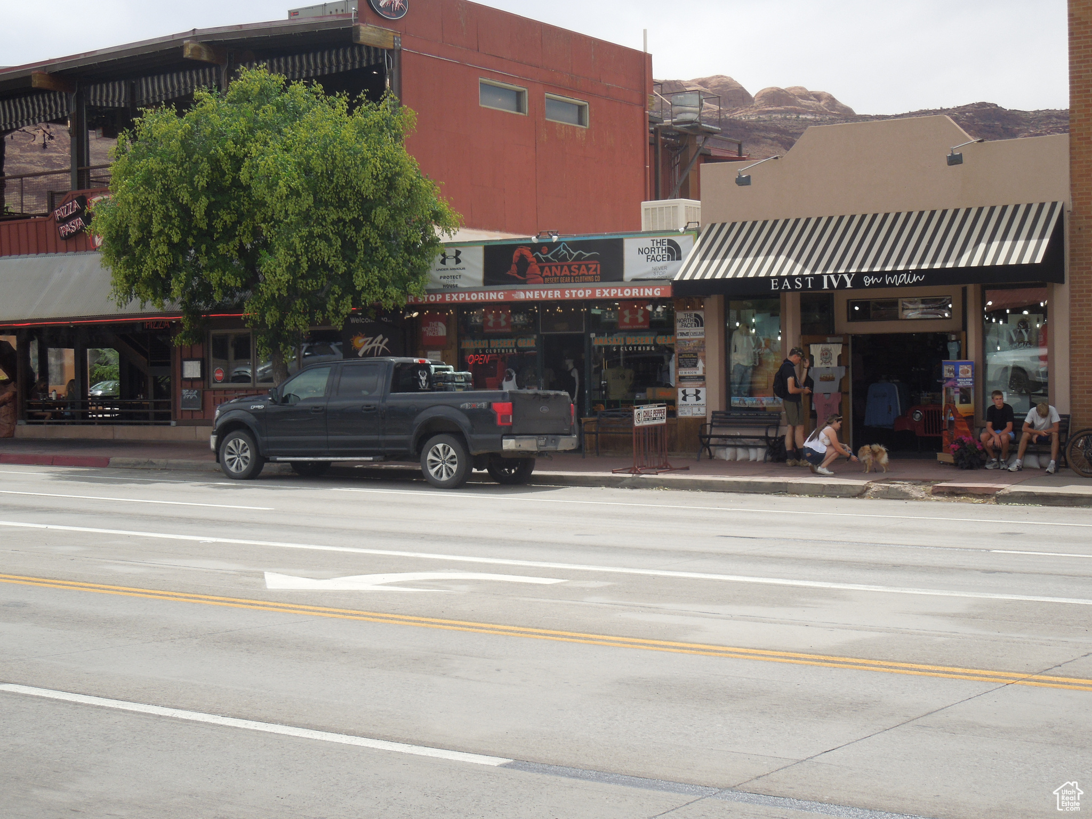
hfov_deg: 35.5
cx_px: 546
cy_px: 410
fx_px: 1703
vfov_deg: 27.0
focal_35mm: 54
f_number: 8.4
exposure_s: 1/250
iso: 100
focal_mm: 9.8
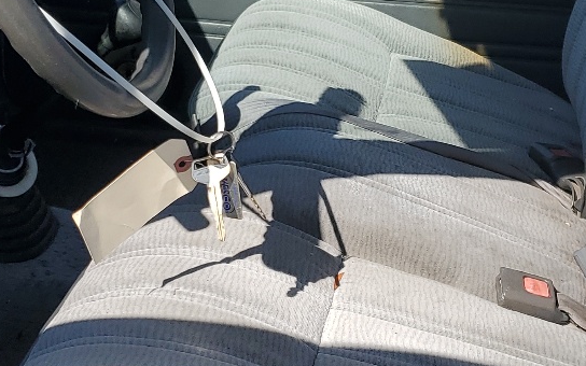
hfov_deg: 25.5
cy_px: 173
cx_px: 348
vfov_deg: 16.1
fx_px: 1294
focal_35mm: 81
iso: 50
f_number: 1.5
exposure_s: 1/2500
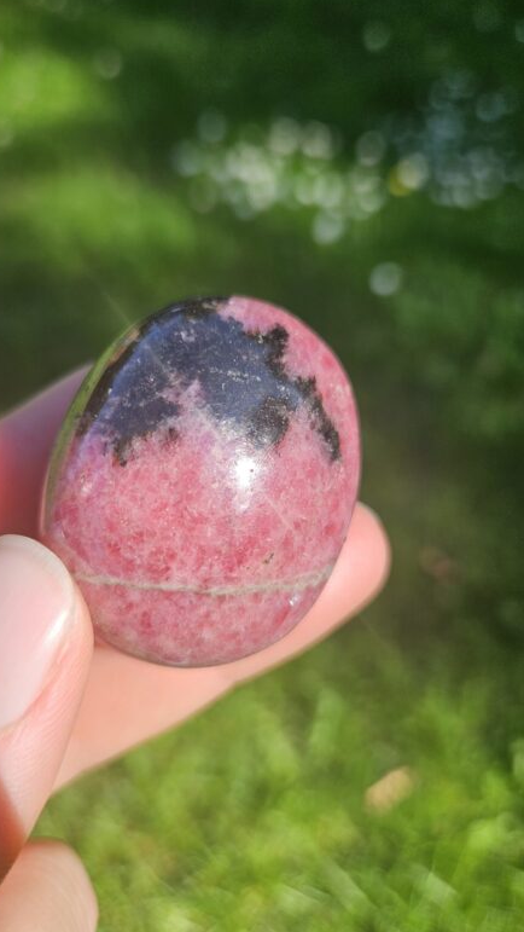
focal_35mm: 26
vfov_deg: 71.9
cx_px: 231
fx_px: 642
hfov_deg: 44.3
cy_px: 469
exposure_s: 1/612
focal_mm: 5.4
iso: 25
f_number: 1.8
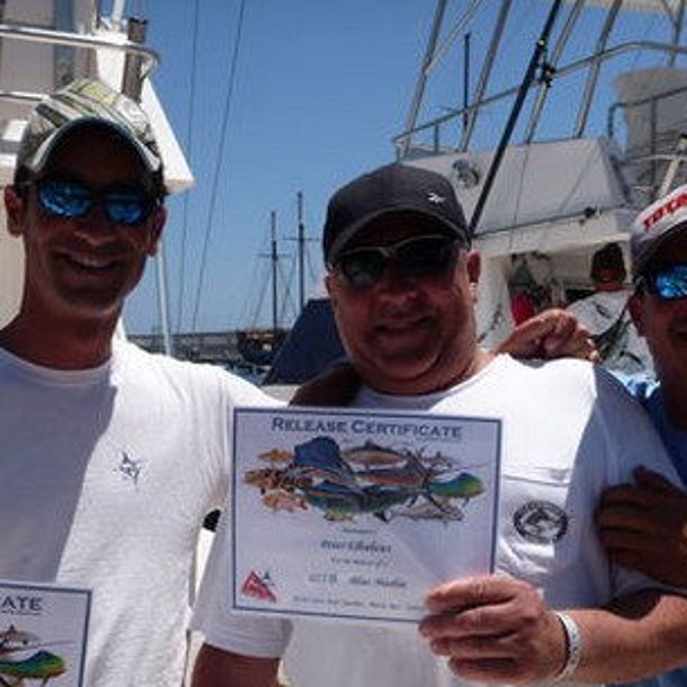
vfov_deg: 32.7
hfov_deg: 33.4
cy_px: 523
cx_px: 330
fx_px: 1145
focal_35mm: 51
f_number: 10
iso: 100
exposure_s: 1/160
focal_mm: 4.9
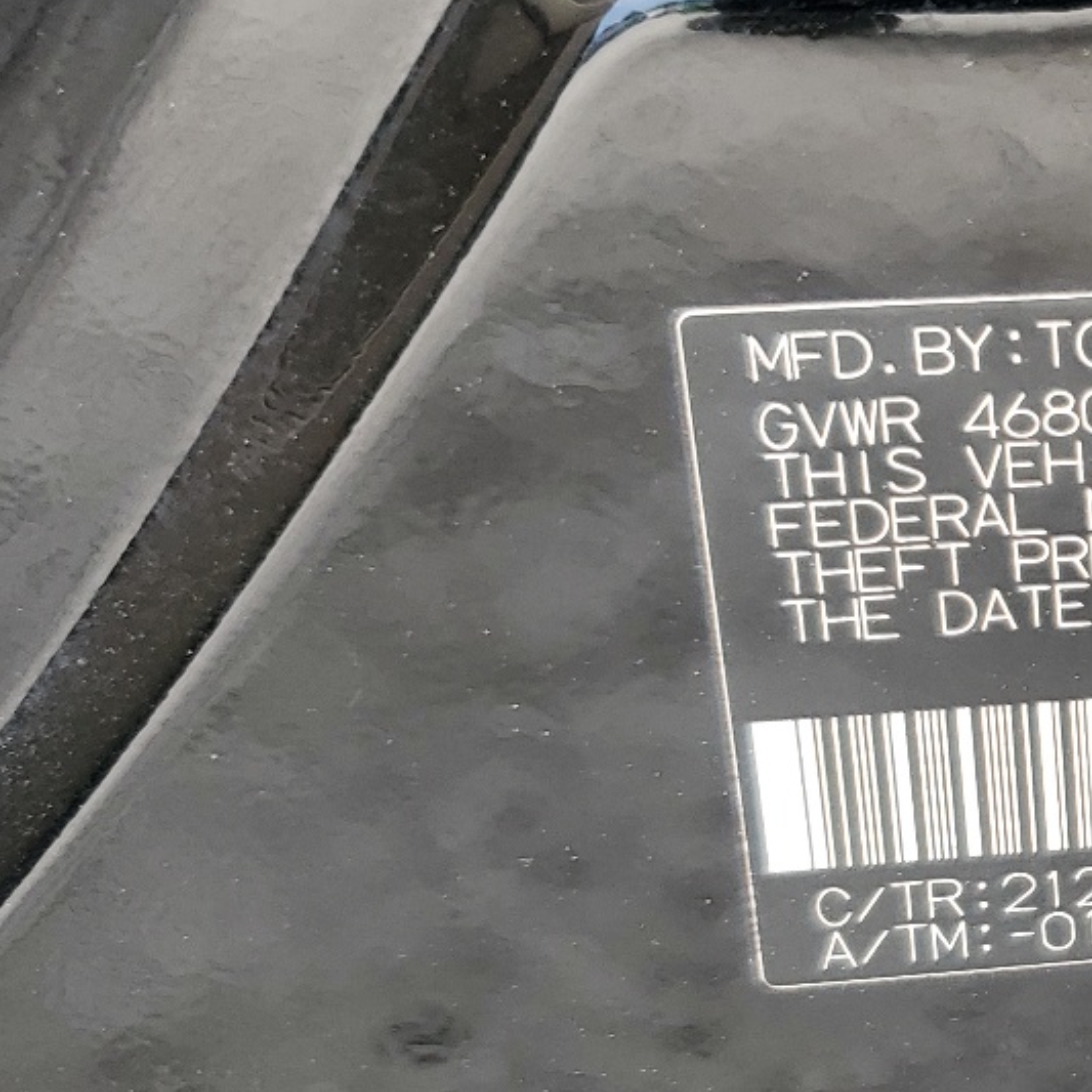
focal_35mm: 69
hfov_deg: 22.3
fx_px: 2463
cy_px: 682
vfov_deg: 24.9
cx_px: 1442
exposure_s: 1/182
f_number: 1.5
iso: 50
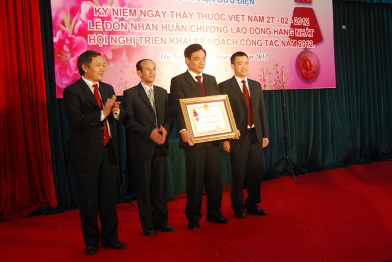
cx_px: 196
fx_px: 458
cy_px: 131
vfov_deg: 32.0
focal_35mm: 42
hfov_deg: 46.4
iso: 400
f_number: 3.8
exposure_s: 1/30
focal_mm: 28
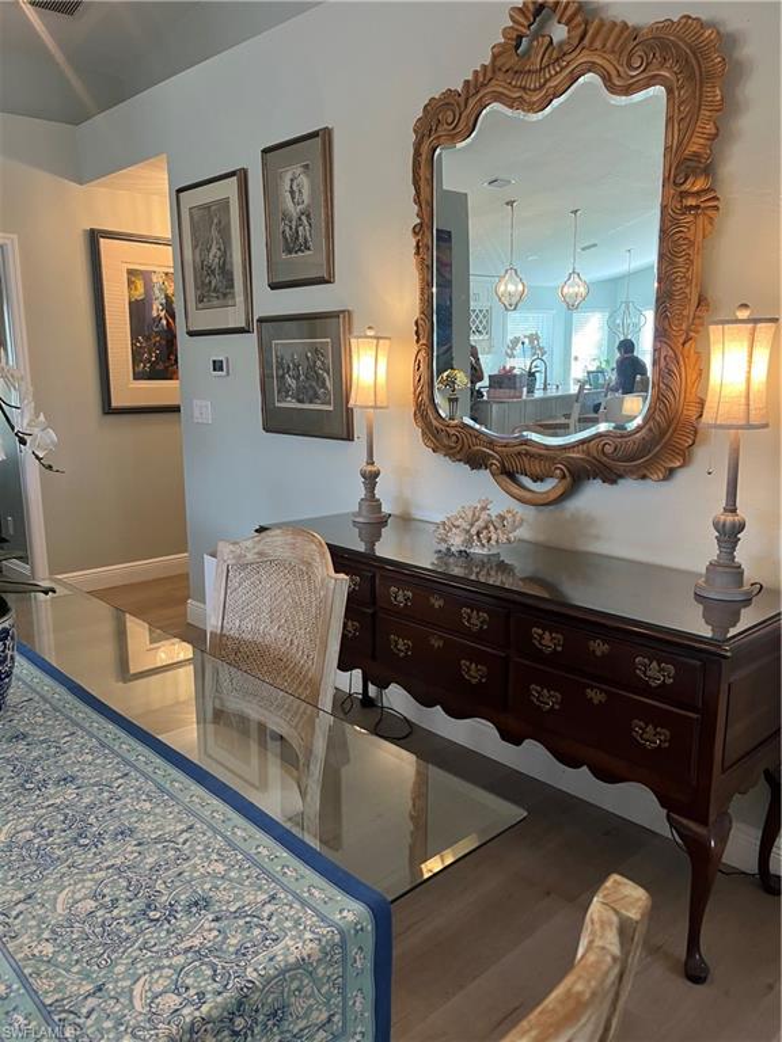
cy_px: 521
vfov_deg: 67.3
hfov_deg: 53.1
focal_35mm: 26
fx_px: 783
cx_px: 391
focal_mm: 5.1
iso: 125
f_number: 1.6
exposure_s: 1/60
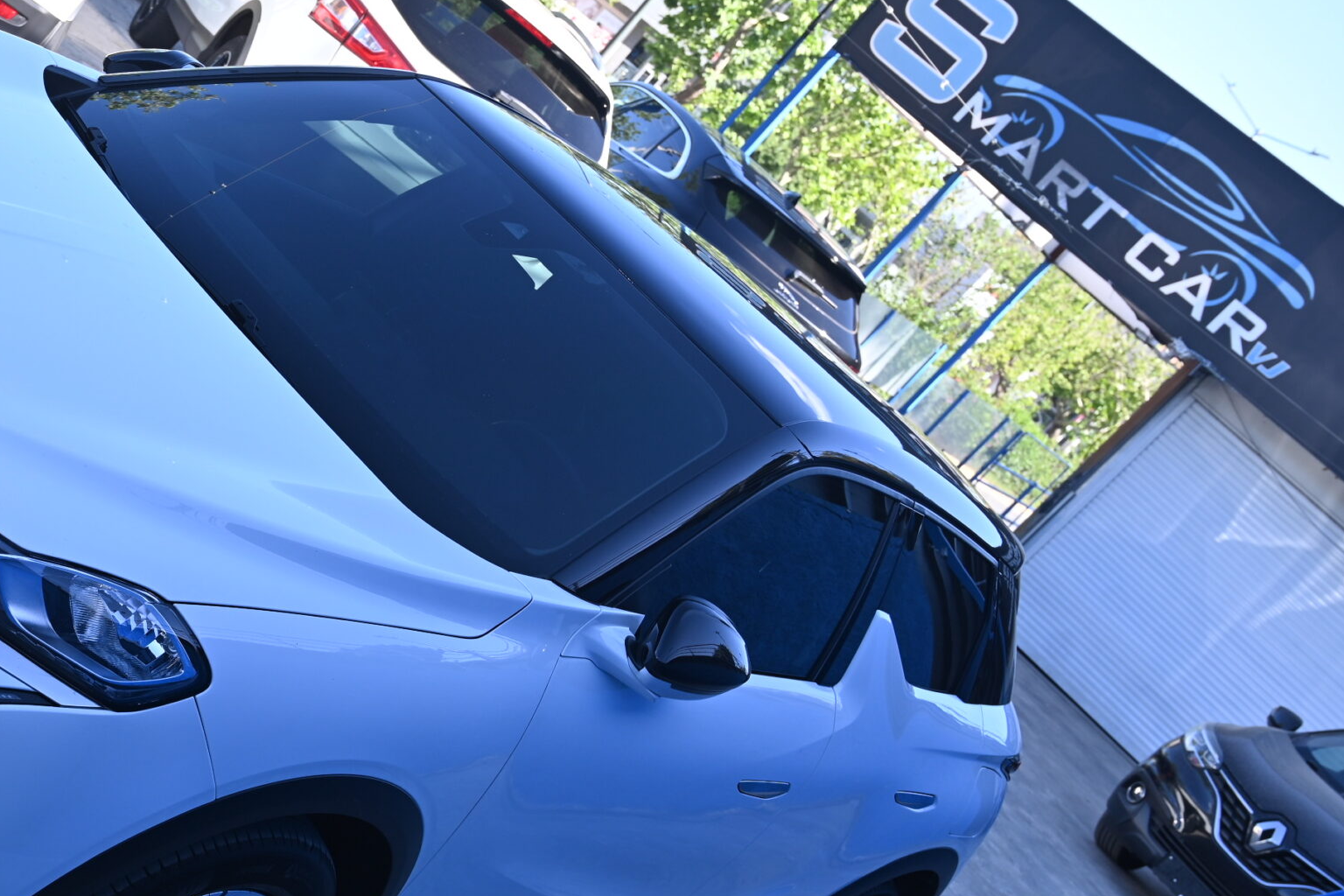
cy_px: 540
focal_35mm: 56
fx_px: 2084
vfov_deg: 24.2
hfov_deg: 34.6
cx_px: 257
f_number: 5.6
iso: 200
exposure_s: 1/250
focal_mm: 33.5
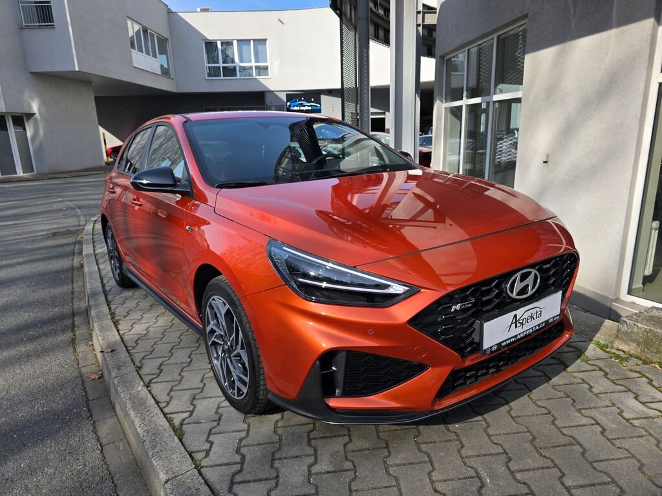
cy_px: 248
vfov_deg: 58.9
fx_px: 440
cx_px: 331
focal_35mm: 23
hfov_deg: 73.9
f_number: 1.7
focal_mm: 6.3
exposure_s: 1/465
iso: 12
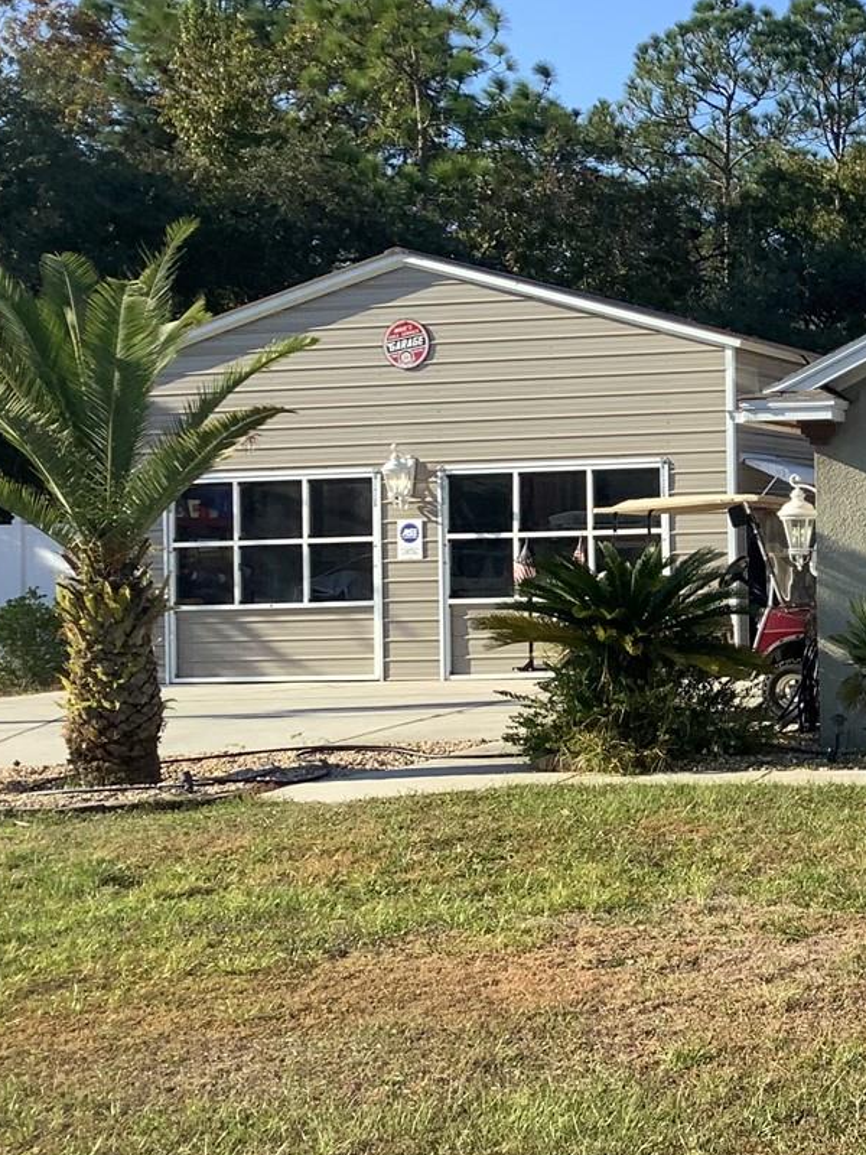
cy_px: 494
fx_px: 2068
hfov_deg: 21.5
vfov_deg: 31.2
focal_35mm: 62
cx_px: 1113
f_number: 2.4
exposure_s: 1/806
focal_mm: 3.3
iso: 25
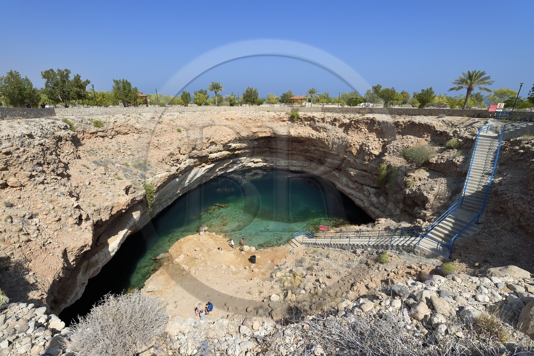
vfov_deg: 81.2
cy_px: 178
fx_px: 208
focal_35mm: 14
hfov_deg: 104.2
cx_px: 267
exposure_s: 1/500
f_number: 11
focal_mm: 14
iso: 200
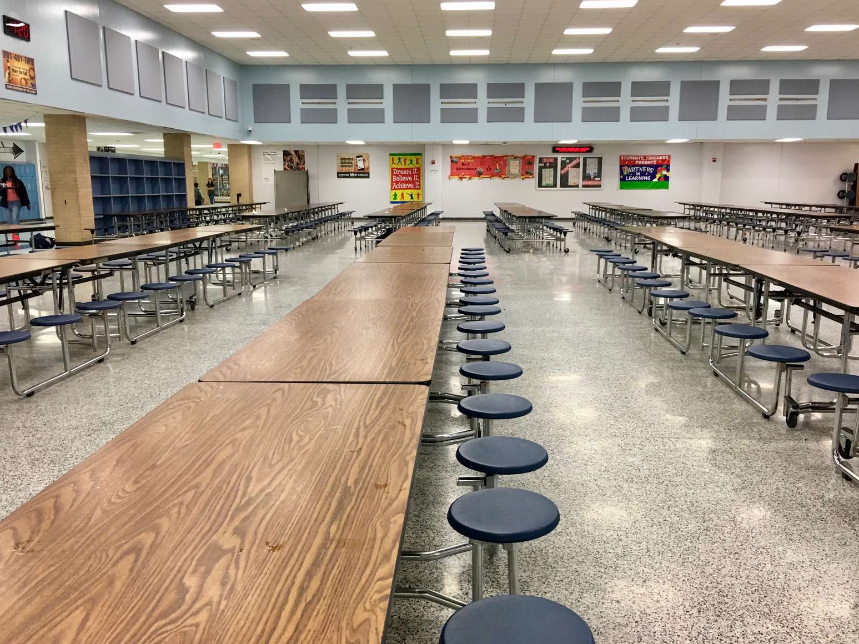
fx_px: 744
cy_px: 329
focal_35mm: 30
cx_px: 438
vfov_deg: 46.8
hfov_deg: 60.0
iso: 40
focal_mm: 4.15
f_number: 2.2
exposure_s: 1/15
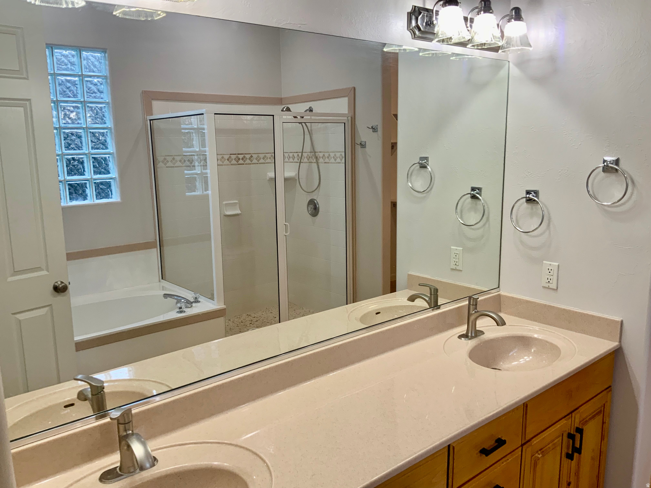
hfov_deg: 61.7
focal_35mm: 29
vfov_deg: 48.2
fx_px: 545
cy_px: 244
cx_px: 326
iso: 50
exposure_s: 1/120
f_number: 1.8
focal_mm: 3
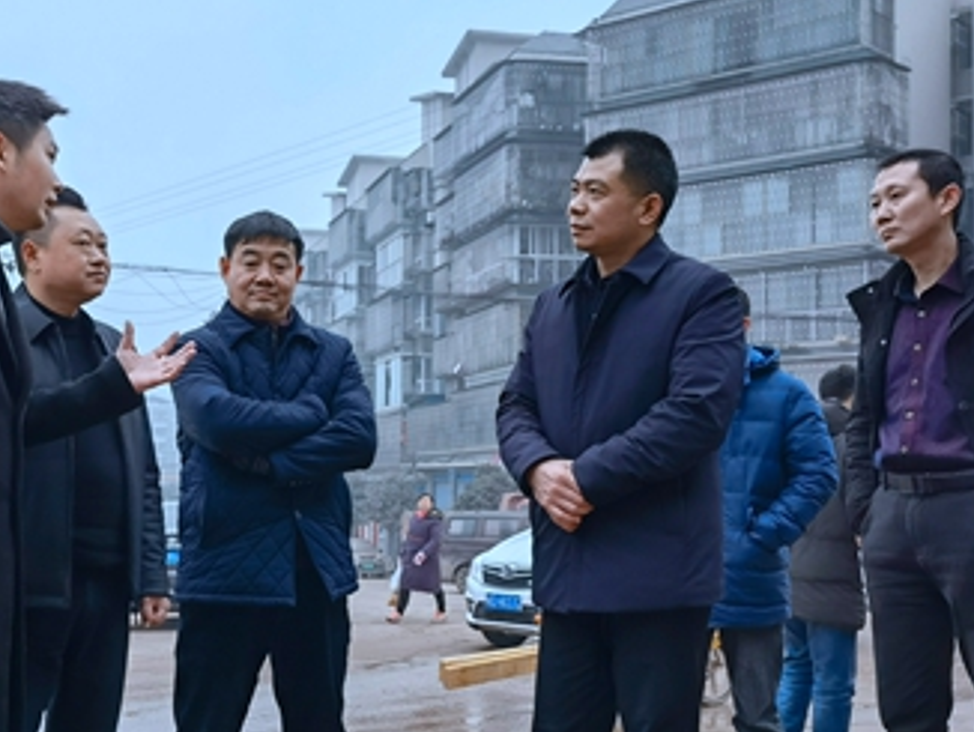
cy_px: 397
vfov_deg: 27.5
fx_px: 1492
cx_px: 308
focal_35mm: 53
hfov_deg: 35.7
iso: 50
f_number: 1.9
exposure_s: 1/387
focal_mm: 6.67
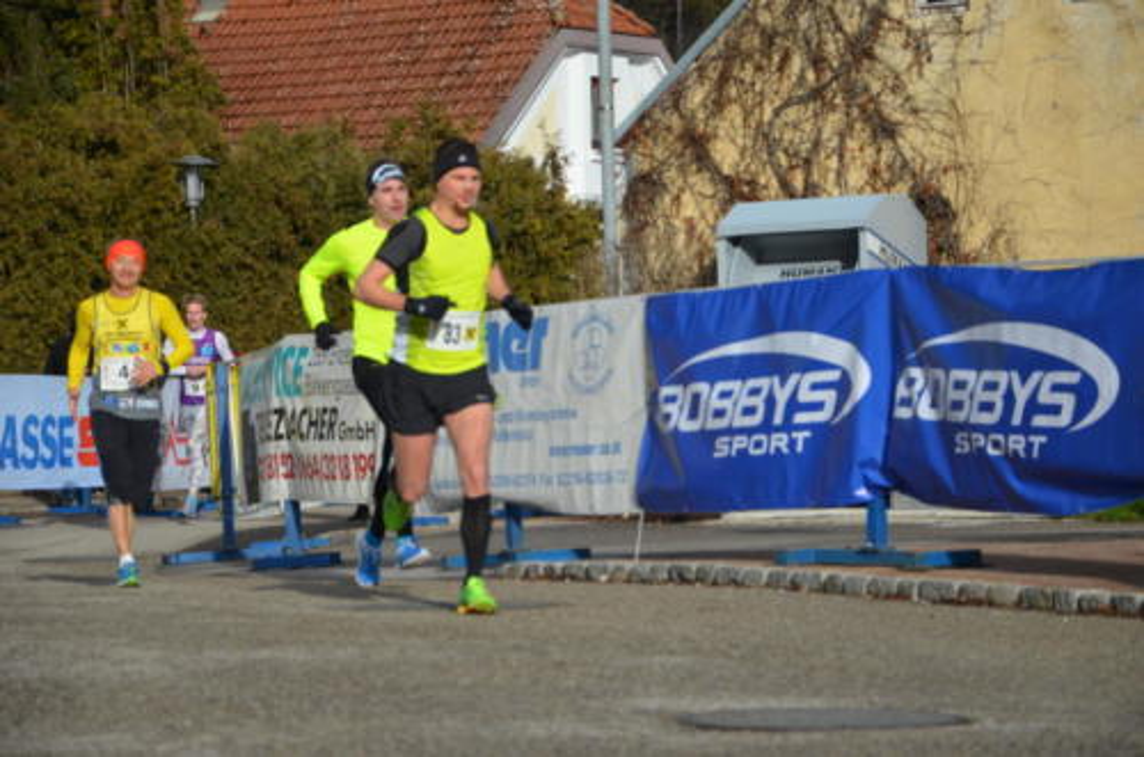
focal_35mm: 138
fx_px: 4376
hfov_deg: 14.9
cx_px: 572
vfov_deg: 9.9
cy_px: 378
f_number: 6.7
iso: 400
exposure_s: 1/1500
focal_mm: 92
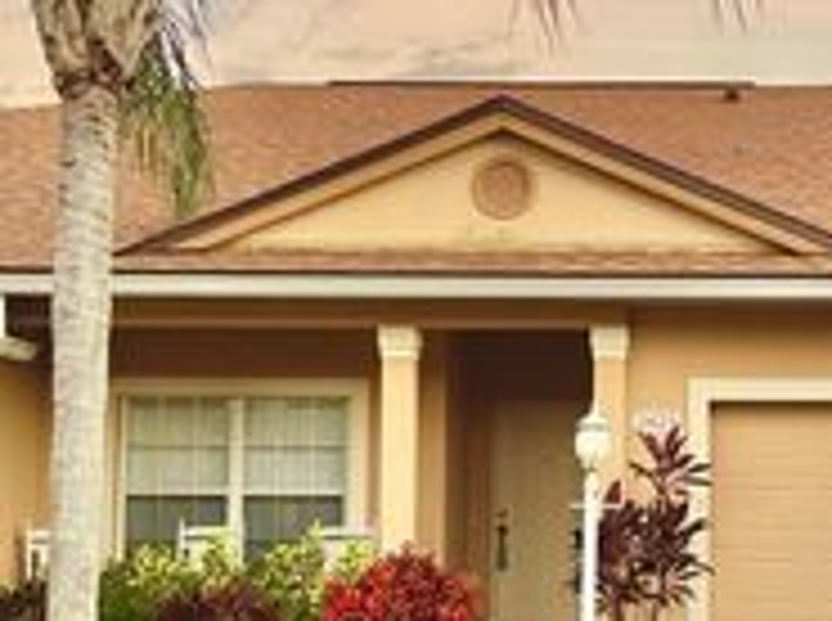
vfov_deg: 22.4
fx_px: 1559
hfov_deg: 29.3
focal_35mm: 65
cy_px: 412
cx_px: 657
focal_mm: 6.76
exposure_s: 1/60
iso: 160
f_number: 1.78
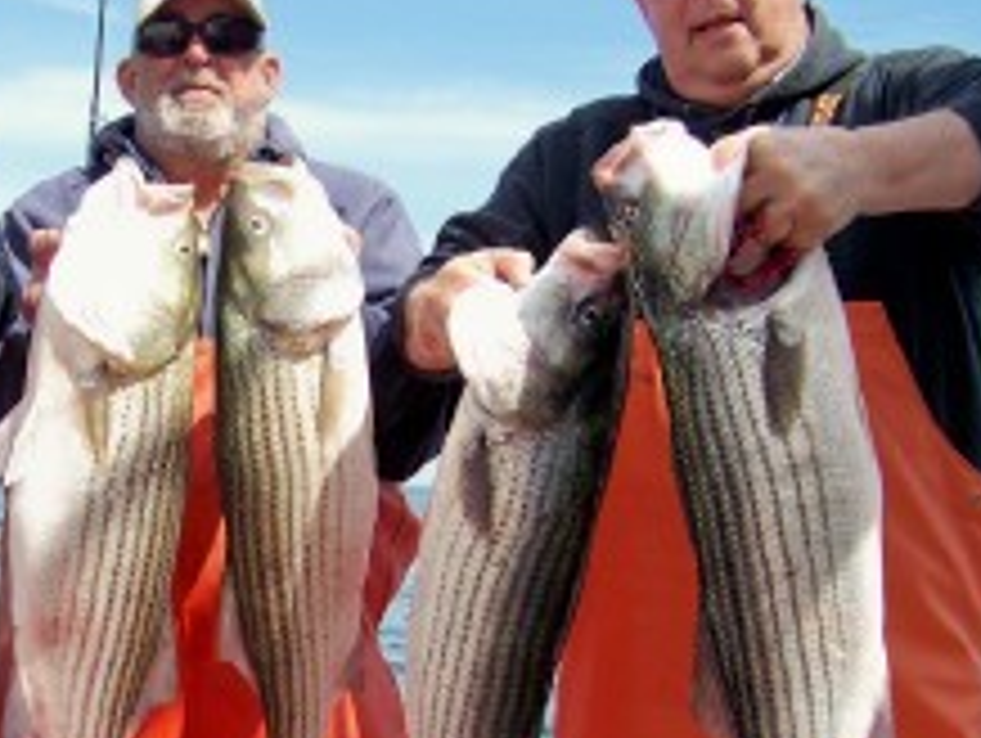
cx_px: 184
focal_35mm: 66
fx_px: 1872
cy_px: 544
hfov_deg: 28.7
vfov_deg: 22.1
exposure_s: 1/500
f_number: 2.8
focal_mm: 5.85
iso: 64
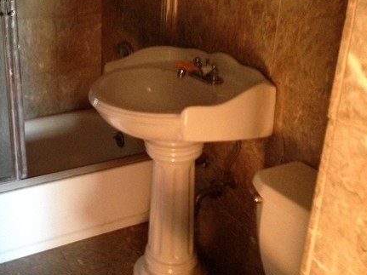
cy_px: 113
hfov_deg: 38.2
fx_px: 519
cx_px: 107
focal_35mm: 49
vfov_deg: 29.6
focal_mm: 4.12
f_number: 2.4
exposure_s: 1/15
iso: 500
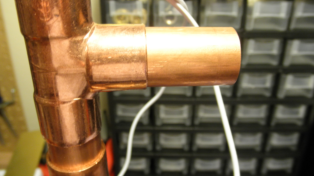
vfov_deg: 37.5
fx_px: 258
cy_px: 63
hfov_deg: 62.6
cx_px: 156
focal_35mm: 31
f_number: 3
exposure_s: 1/8
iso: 200
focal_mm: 5
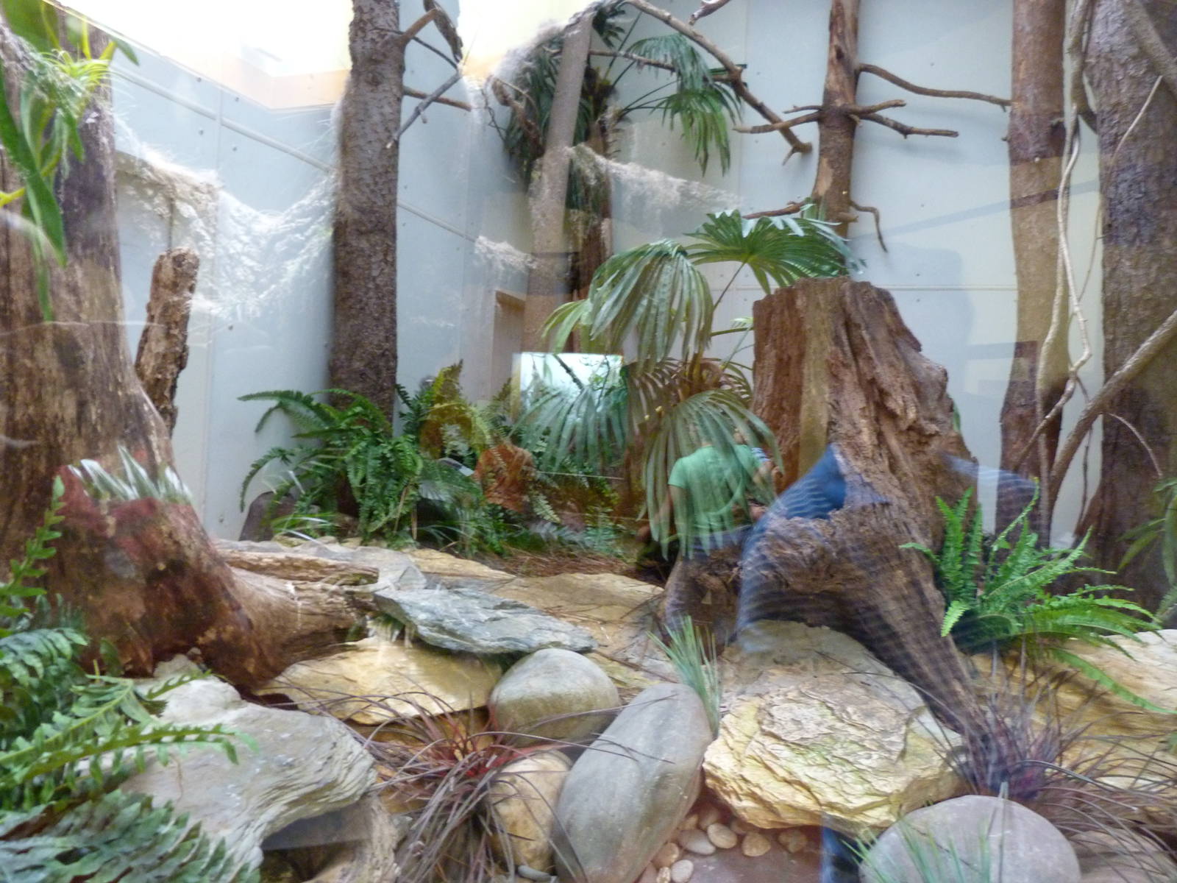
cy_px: 442
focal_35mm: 25
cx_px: 588
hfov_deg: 69.4
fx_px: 850
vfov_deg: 54.9
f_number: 2.8
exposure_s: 1/13
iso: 400
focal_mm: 4.5
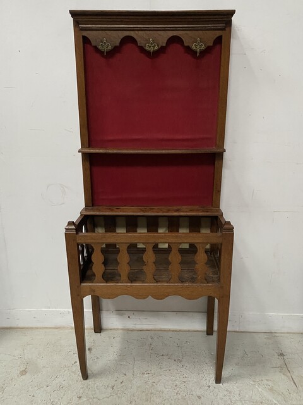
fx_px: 303
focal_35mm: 26
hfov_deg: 53.1
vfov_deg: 67.3
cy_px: 202
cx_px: 152
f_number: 1.8
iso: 800
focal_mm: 4.25
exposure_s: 1/30
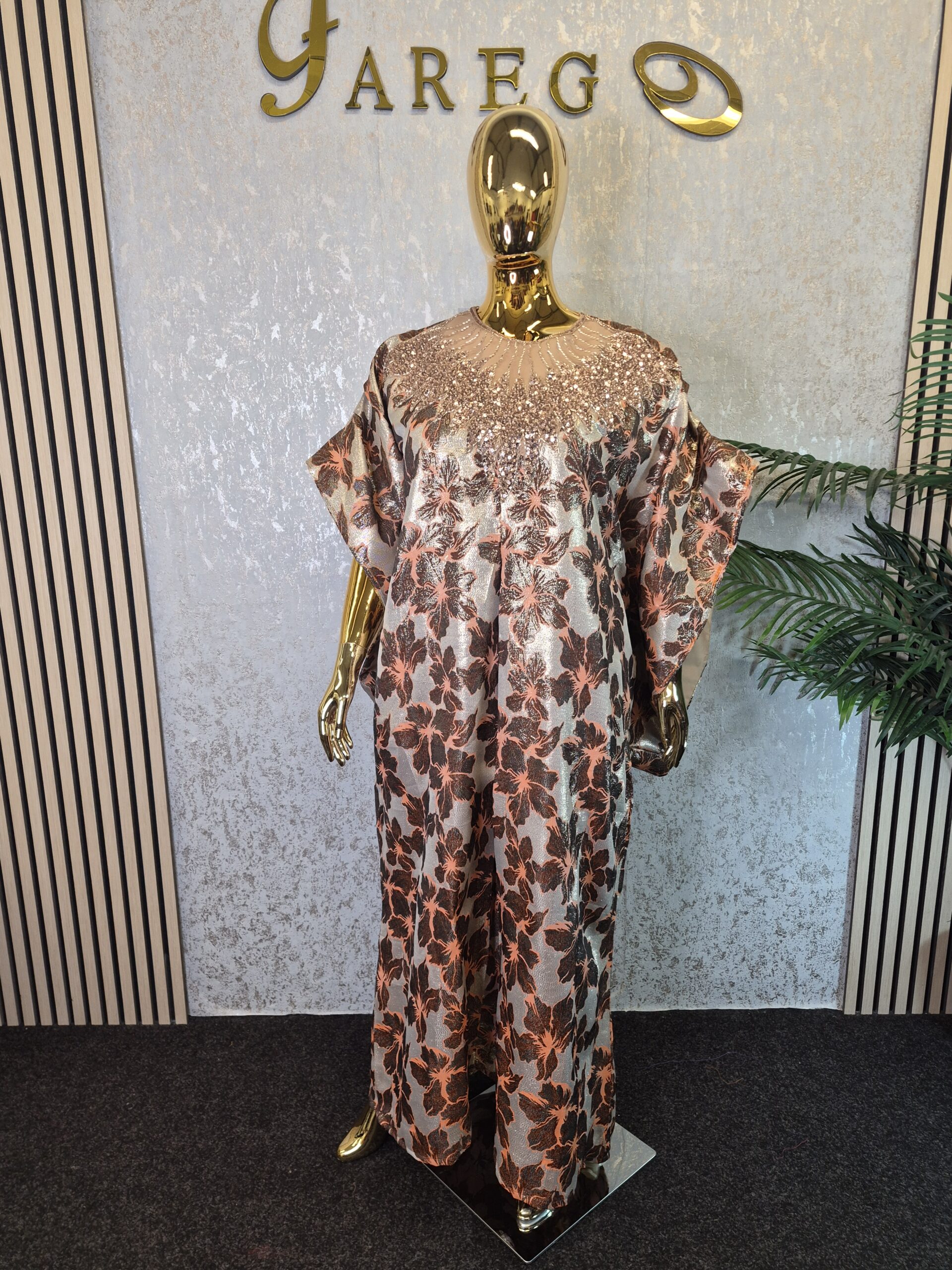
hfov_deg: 58.9
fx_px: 843
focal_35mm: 23
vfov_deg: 73.9
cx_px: 476
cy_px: 635
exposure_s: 1/100
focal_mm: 5.4
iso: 80
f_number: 1.8
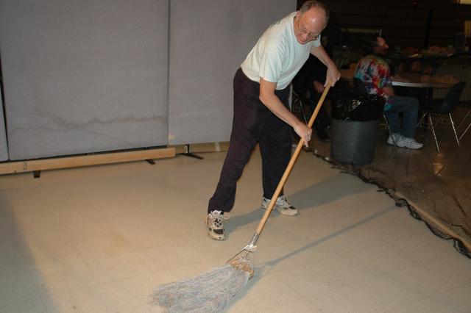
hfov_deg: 47.9
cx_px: 236
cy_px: 156
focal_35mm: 40
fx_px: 530
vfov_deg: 33.0
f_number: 3.8
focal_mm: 27
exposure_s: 1/60
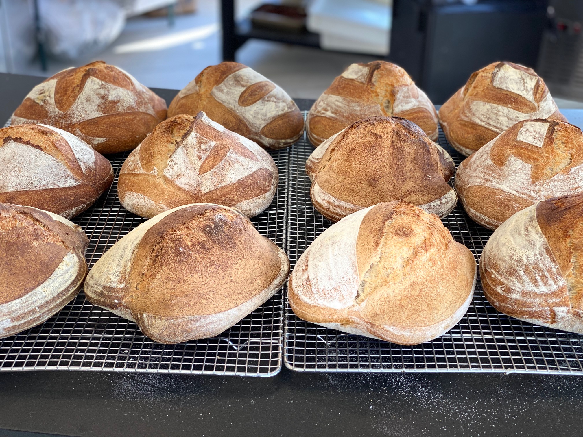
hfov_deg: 36.8
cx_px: 292
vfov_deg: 28.0
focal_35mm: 52
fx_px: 876
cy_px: 218
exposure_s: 1/120
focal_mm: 6
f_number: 2
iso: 64
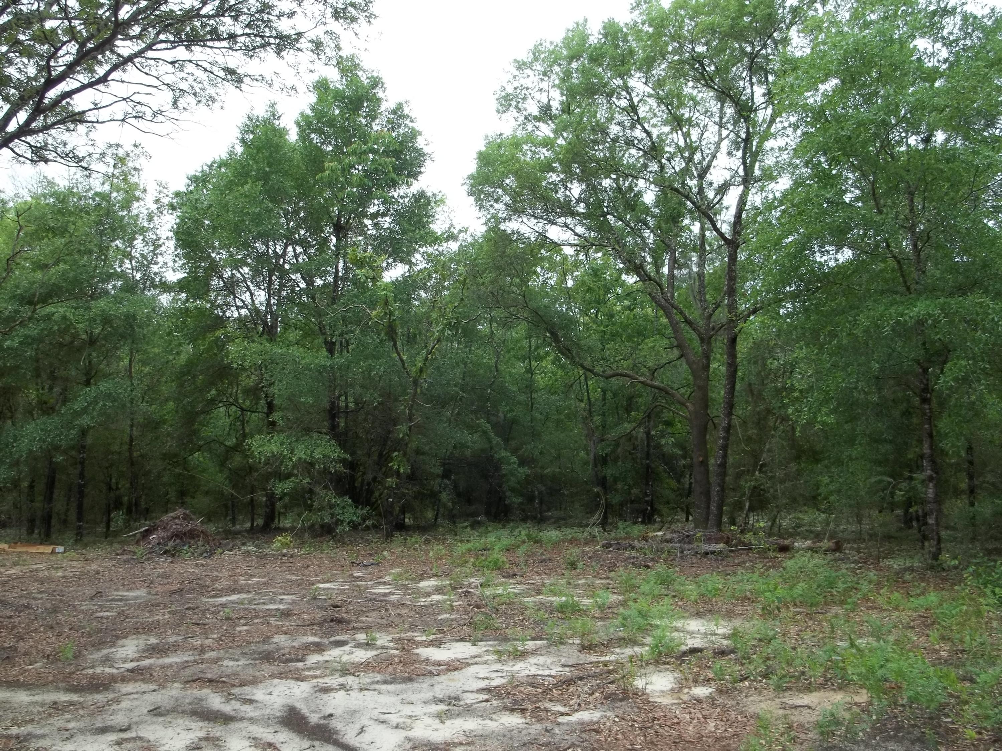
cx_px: 501
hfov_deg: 55.4
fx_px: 955
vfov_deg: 42.9
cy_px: 376
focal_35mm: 33
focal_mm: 5.9
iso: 64
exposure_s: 1/320
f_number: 3.3
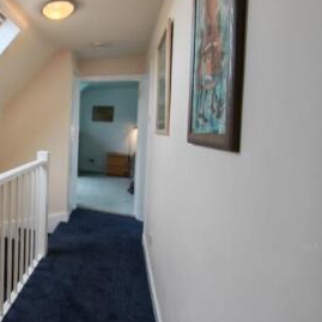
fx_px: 242
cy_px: 131
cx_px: -11
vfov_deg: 66.7
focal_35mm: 23
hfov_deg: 51.3
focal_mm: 1.82
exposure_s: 1/33
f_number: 2
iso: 320
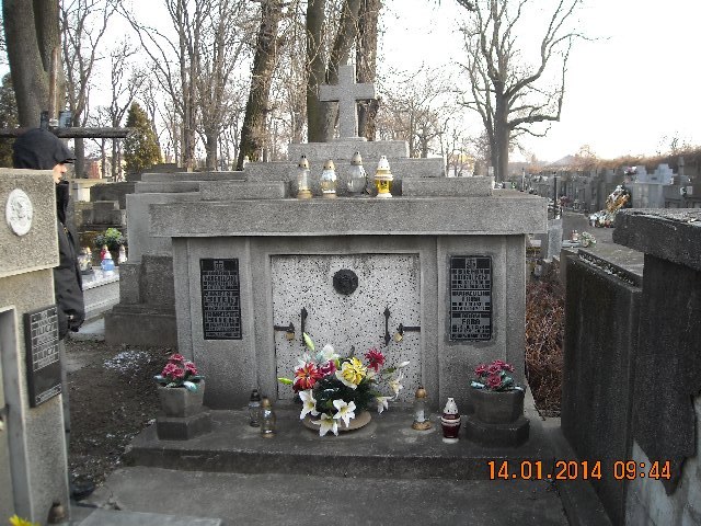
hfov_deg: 52.6
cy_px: 263
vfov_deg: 40.7
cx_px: 350
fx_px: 709
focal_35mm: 35
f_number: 2.8
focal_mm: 5.7
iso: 64
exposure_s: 1/109
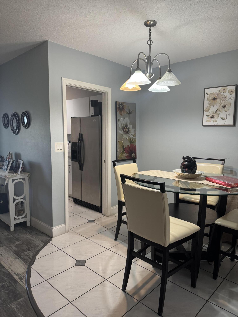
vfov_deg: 71.6
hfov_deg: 56.8
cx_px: 119
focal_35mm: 24
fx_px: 220
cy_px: 158
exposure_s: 1/60
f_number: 1.78
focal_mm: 6.76
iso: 200
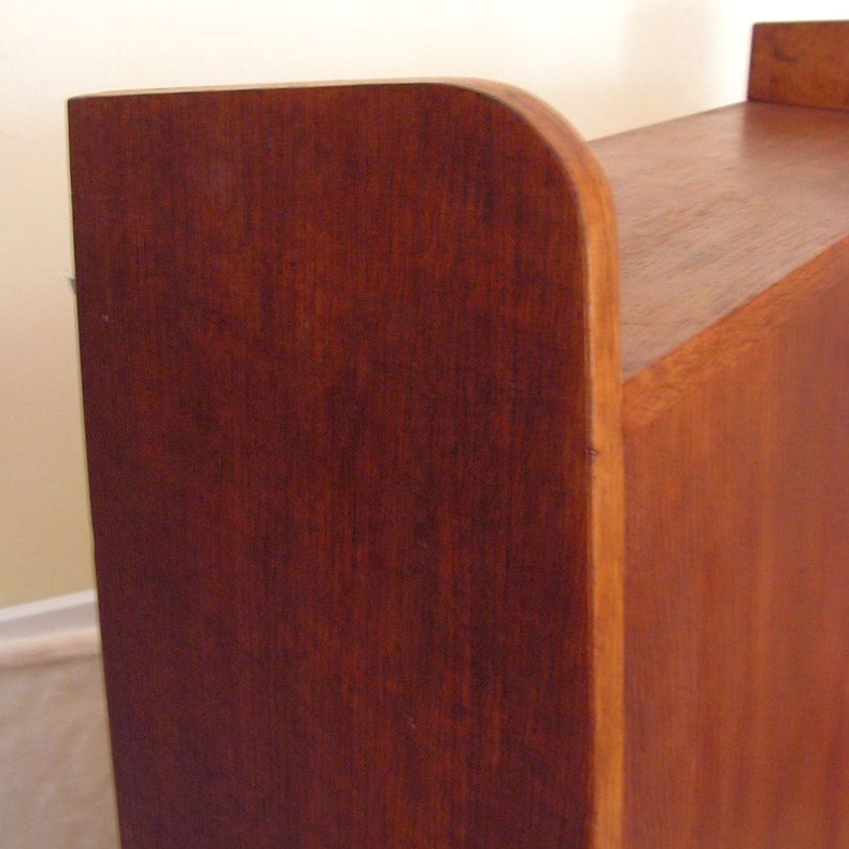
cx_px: 420
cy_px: 369
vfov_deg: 39.1
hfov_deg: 39.2
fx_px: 1193
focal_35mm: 43
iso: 200
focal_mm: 6
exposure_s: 1/3
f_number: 3.2
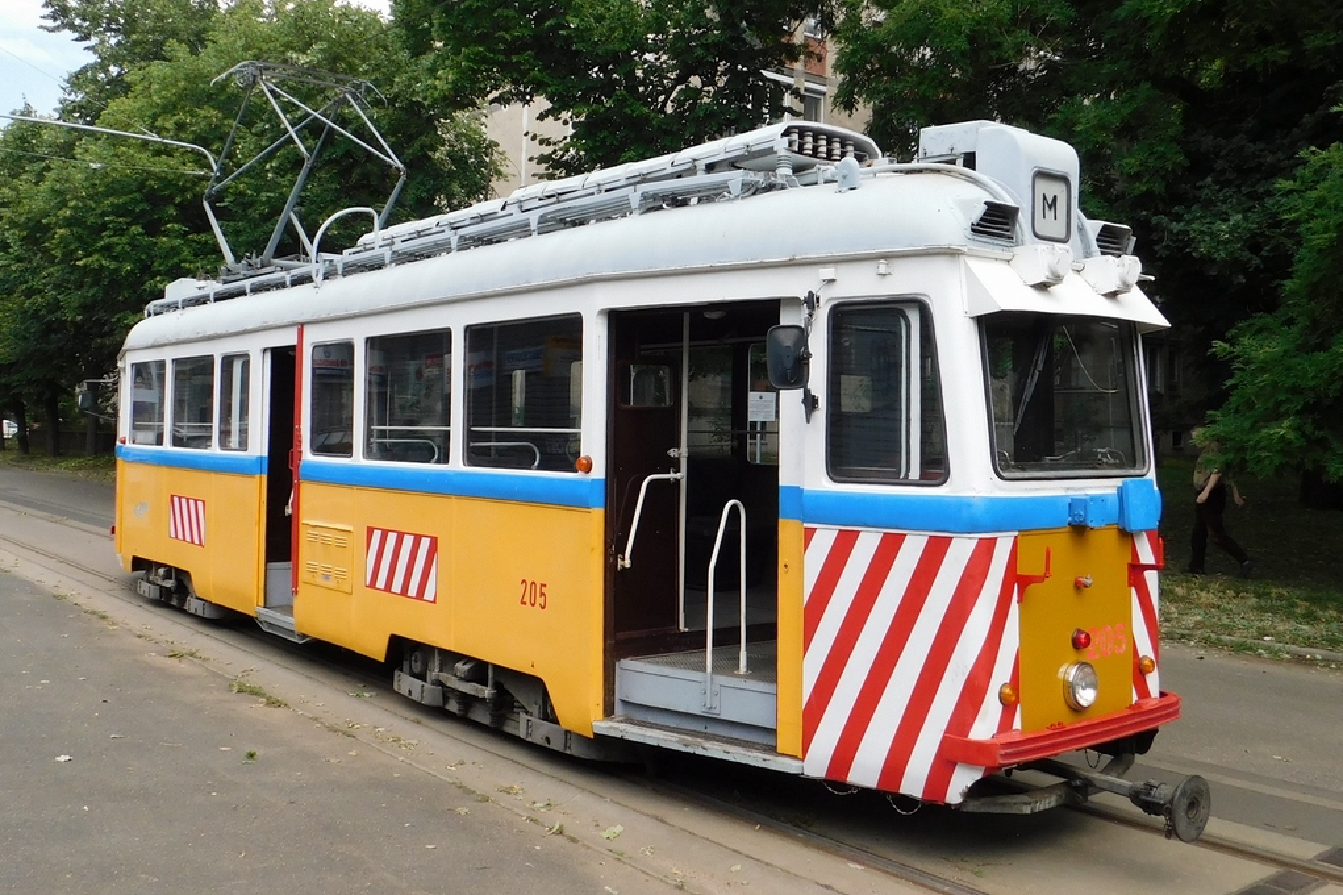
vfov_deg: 53.1
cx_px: 671
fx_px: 895
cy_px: 417
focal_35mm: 24
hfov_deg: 73.8
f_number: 3
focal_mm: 4
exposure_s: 1/800
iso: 125
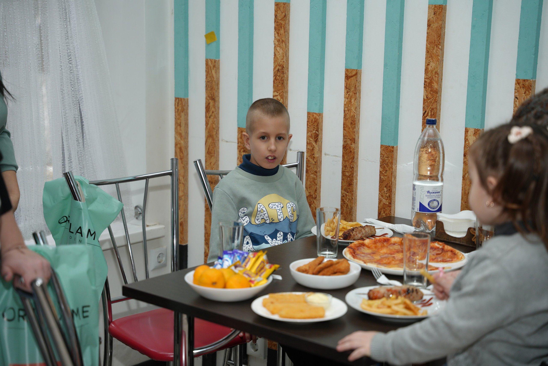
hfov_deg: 28.8
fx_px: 1066
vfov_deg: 19.5
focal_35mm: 70
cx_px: 274
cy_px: 183
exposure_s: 1/160
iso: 640
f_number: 2.8
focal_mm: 70
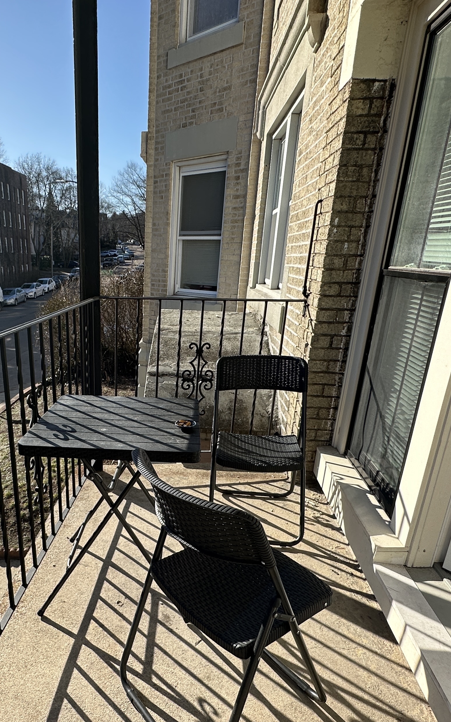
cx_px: 136
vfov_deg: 74.1
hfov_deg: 49.8
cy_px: 427
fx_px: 472
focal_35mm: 24
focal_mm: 2.22
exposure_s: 1/1159
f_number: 2.2
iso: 40
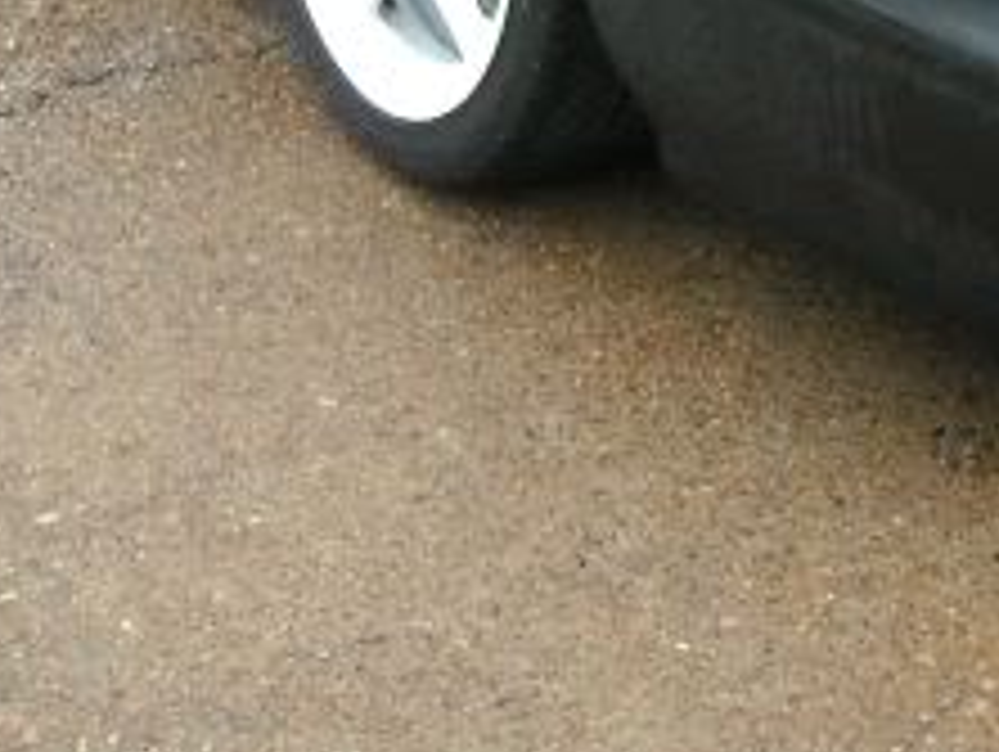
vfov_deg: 11.1
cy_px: -531
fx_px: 3640
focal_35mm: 126
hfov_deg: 15.6
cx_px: 648
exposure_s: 1/60
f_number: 2.8
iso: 308
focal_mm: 5.7
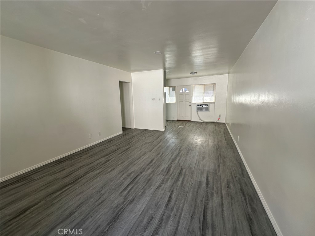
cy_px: 118
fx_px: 127
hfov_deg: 102.1
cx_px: 158
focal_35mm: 14
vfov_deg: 85.7
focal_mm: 2.22
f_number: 2.2
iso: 40
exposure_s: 1/122
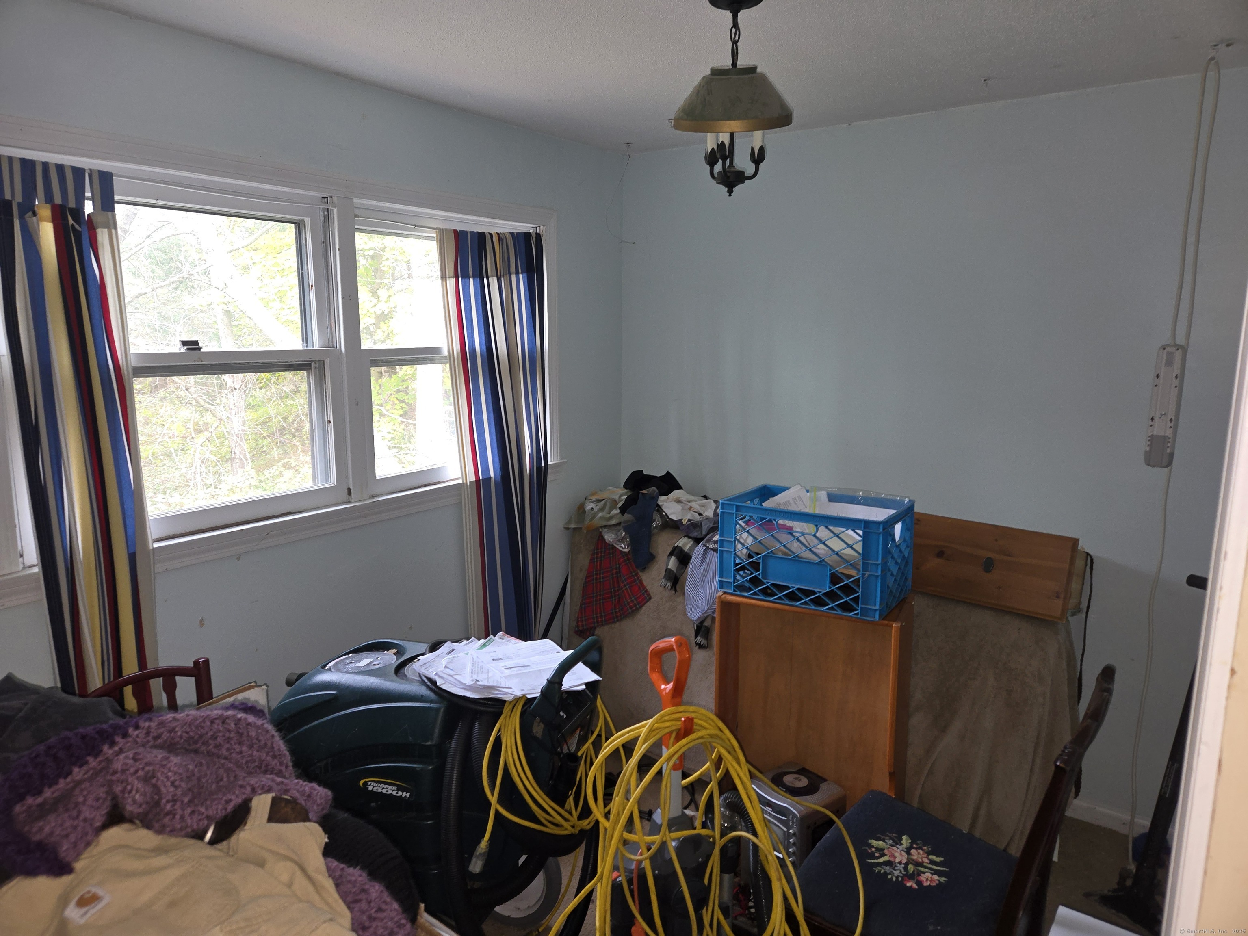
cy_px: 468
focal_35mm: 23
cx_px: 624
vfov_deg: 58.9
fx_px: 829
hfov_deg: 73.9
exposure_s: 1/24
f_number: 1.8
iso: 100
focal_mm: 5.4
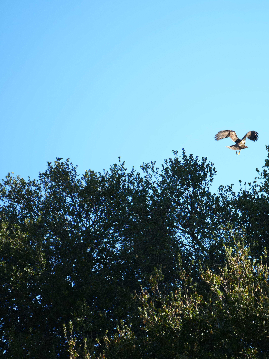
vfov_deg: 4.6
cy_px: 180
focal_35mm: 433
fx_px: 4487
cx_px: 242
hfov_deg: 3.4
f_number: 7.1
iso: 500
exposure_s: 1/500
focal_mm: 300
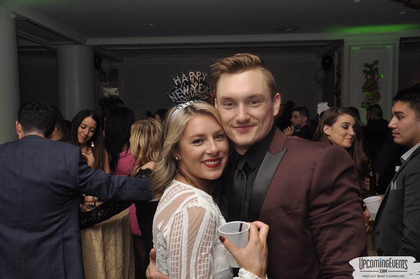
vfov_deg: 34.1
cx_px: 210
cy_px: 140
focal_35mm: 39
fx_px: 454
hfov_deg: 49.6
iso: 400
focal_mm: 26
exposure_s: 1/60
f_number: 5
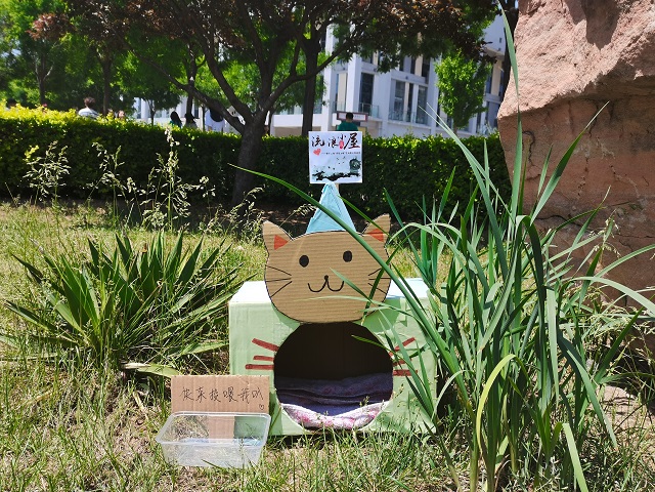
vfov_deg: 45.4
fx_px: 587
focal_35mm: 31
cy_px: 246
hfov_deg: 58.4
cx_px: 328
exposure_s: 1/778
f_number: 1.8
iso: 50
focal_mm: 5.58
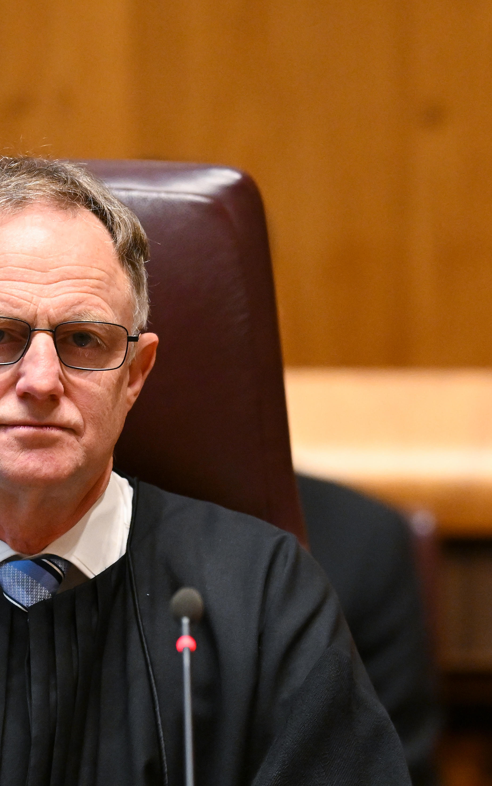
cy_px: 393
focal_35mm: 610
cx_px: 63
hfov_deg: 2.2
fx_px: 13085
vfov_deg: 3.4
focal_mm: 400
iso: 3200
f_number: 2.8
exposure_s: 1/320
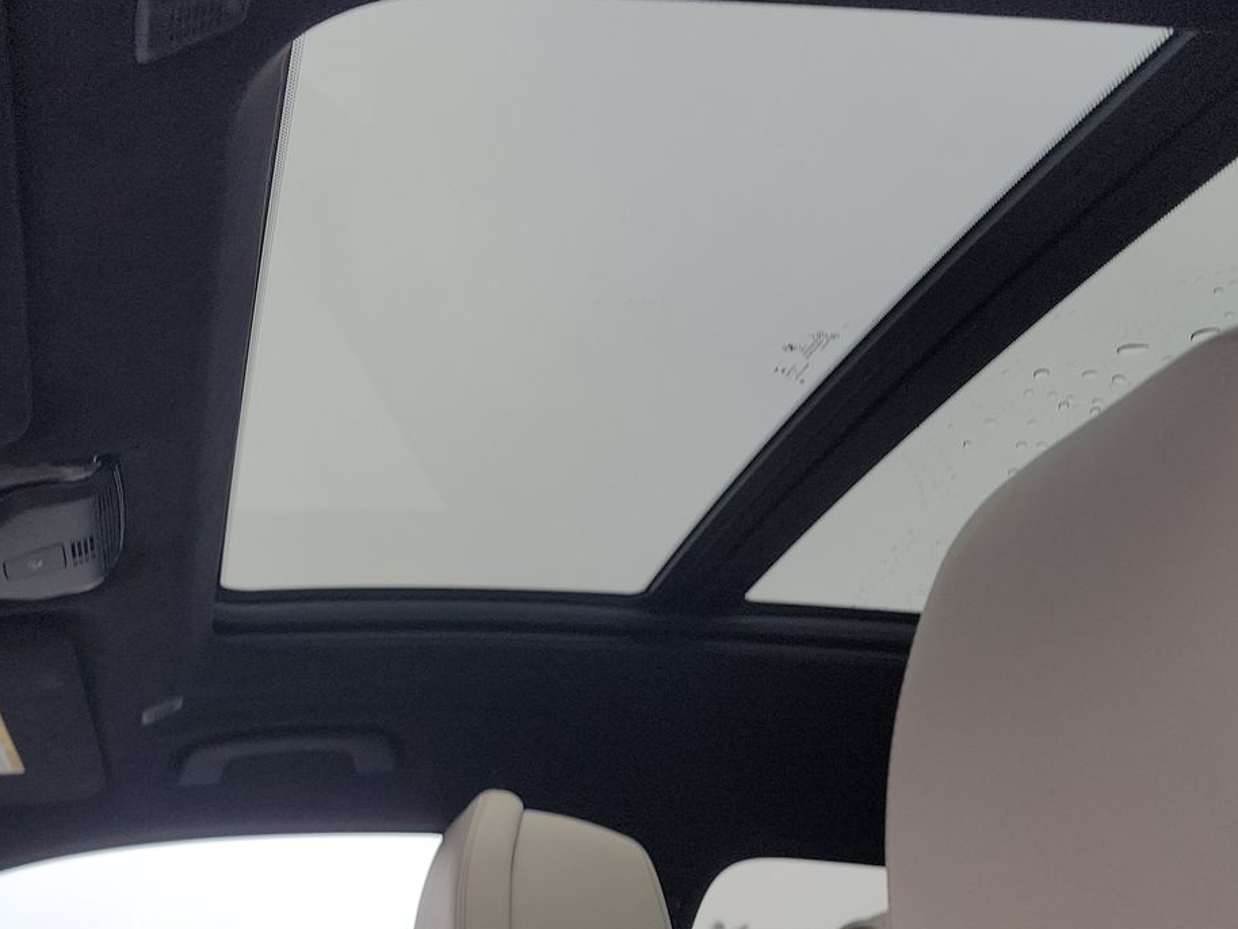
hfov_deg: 43.4
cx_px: 317
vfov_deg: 34.2
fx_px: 1502
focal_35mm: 42
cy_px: 559
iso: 99
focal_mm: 6.7
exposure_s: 1/119
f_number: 1.8
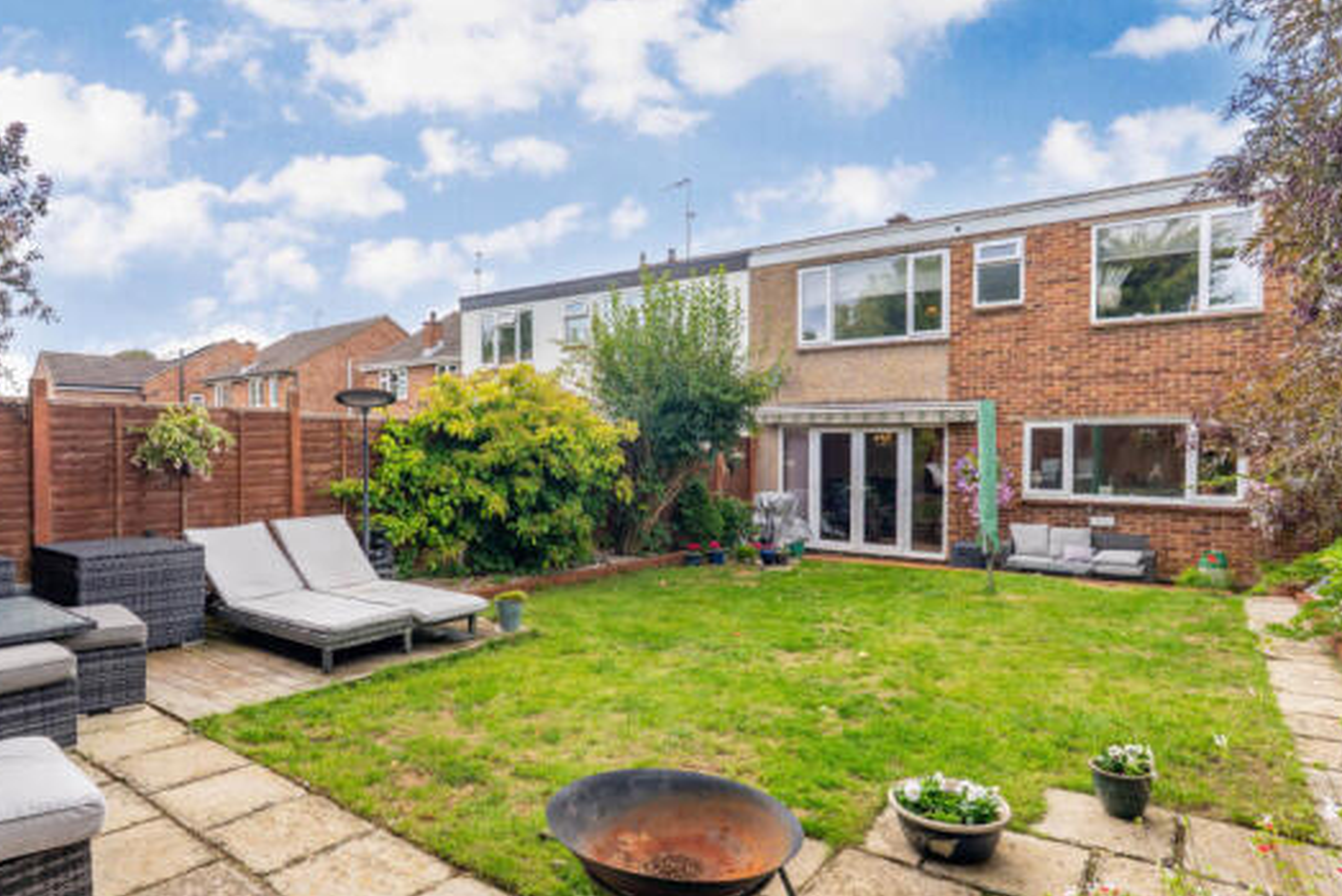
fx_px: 769
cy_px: 495
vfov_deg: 60.3
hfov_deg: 82.0
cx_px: 616
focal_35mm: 21
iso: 400
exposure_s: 1/80
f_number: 7.1
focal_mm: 16.5
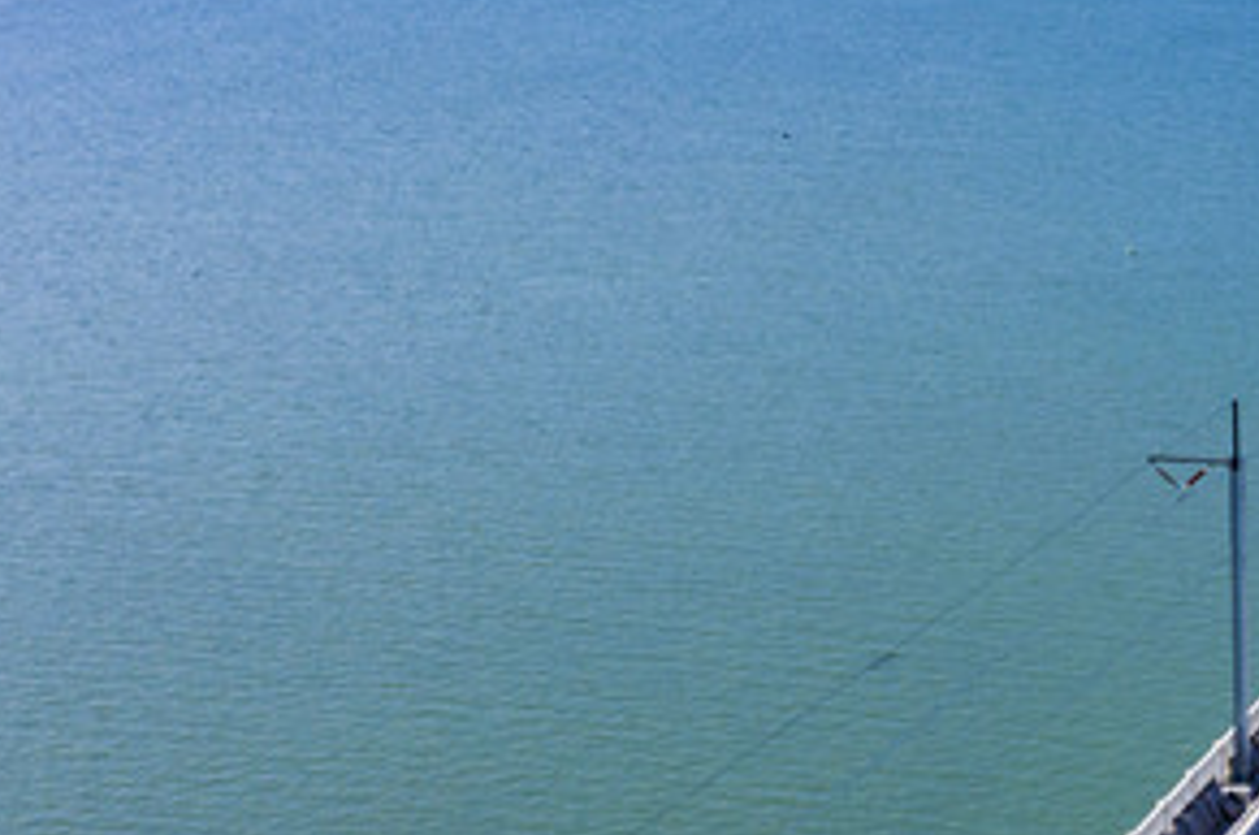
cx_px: 1592
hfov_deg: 23.6
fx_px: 2688
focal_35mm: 77
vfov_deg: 17.5
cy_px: 160
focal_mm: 10.26
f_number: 8
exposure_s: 1/240
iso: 100
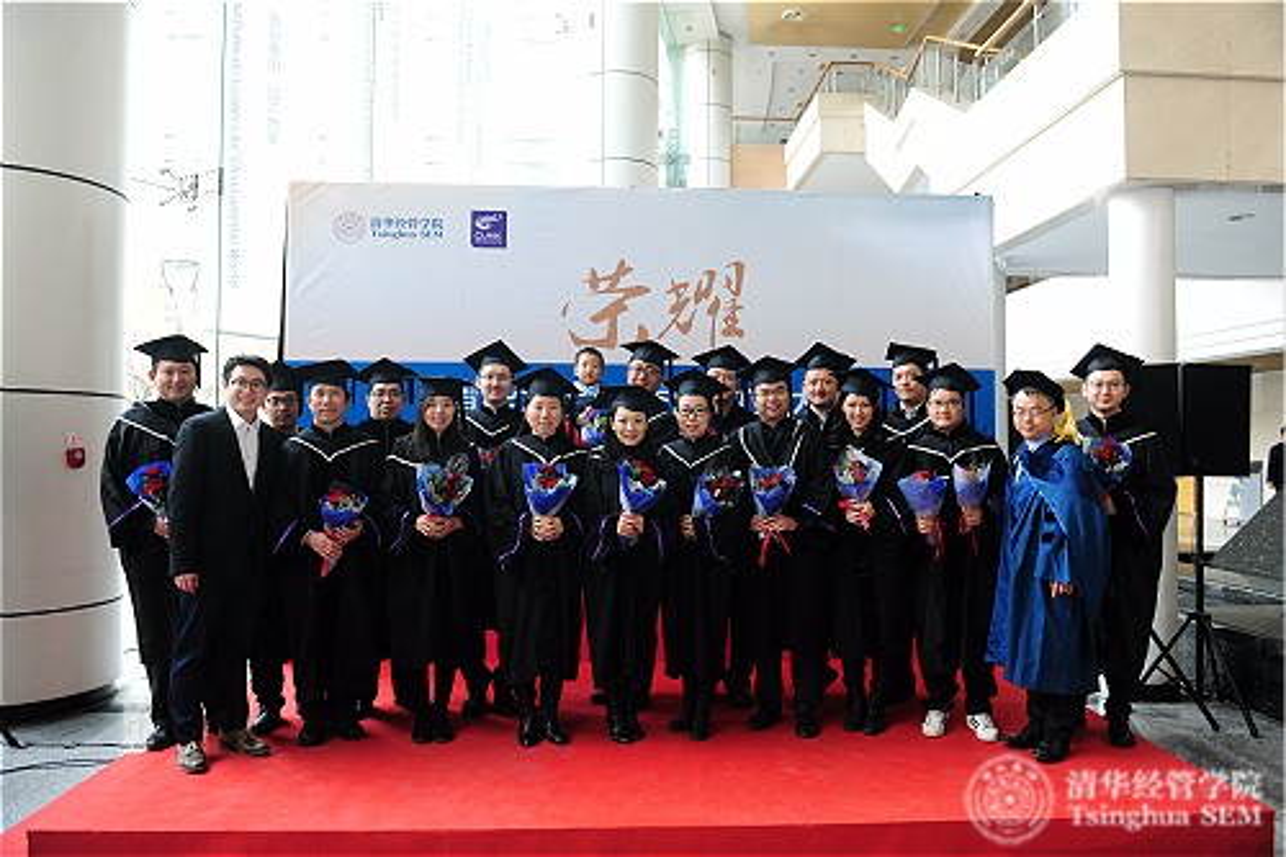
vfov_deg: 49.5
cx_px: 643
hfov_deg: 69.4
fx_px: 928
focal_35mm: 26
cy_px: 428
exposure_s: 1/125
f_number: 3.5
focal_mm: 26
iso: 1000
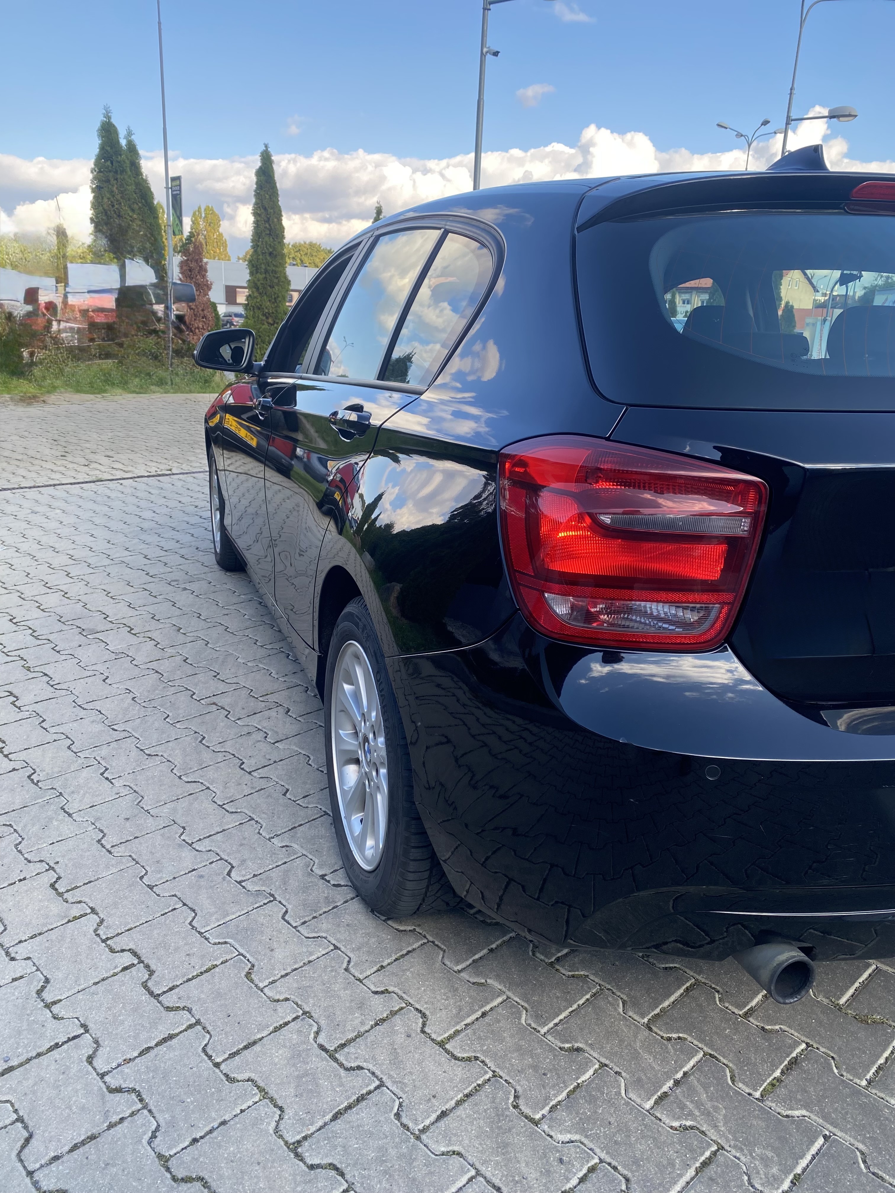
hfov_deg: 53.1
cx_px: 448
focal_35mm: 26
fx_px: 896
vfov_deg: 67.3
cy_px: 596
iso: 32
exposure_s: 1/395
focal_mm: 4.25
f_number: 1.8
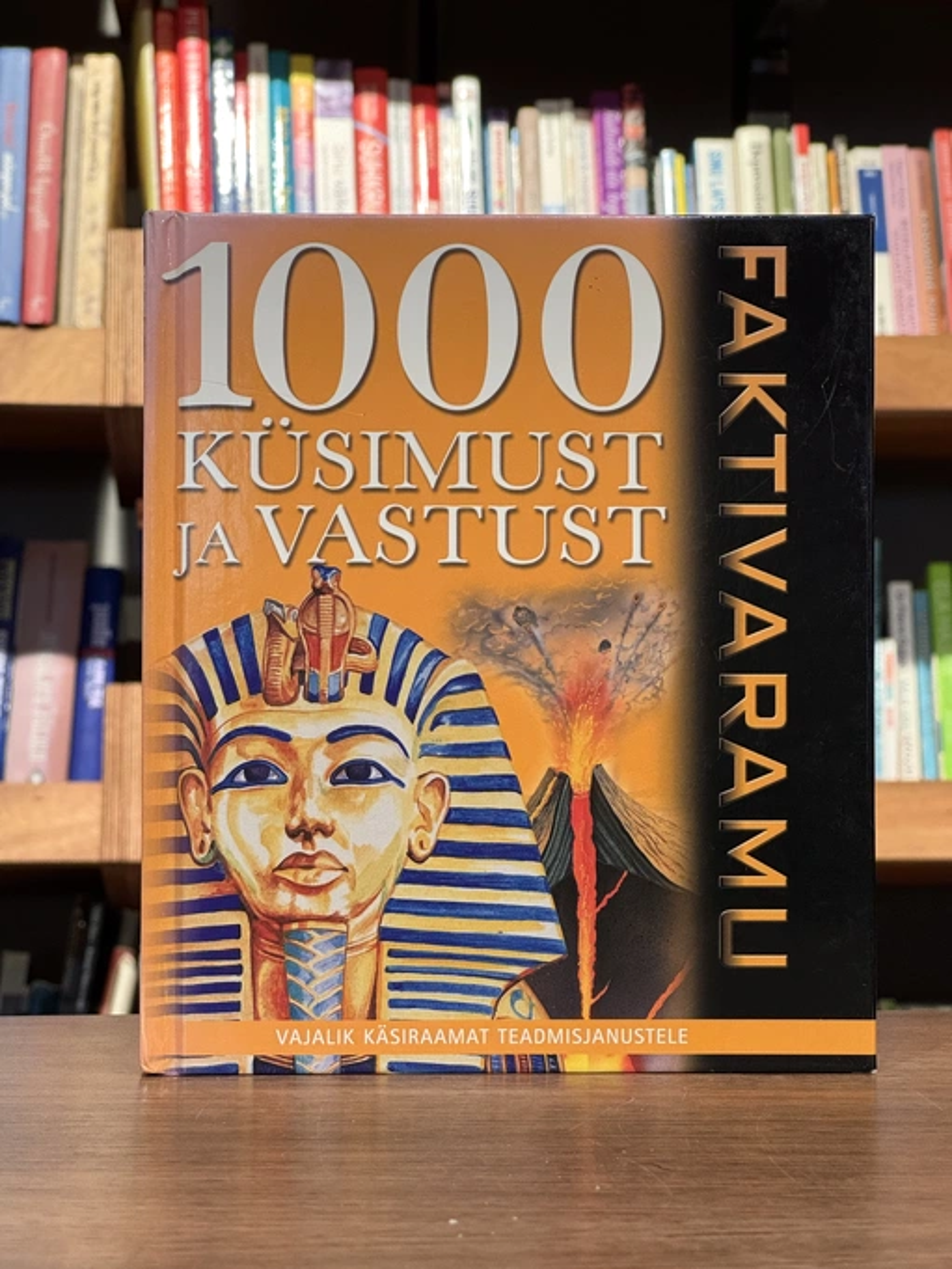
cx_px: 476
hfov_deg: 19.1
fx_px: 2823
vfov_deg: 25.3
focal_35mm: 77
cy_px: 634
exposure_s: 1/86
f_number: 2.8
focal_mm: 9
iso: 250
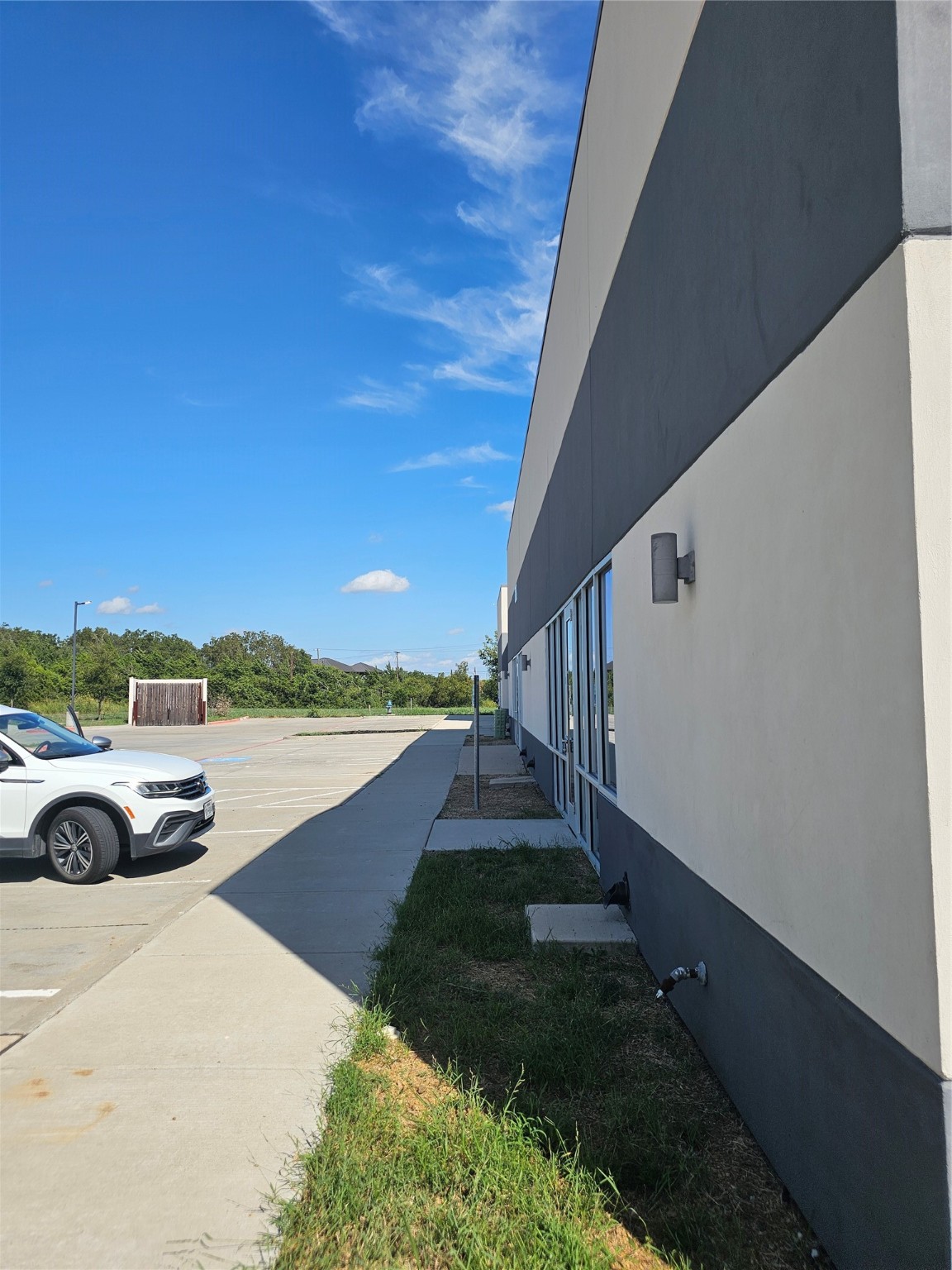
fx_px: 843
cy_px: 635
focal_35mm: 23
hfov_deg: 58.9
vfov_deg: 73.9
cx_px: 476
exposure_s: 1/1067
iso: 10
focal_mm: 6.3
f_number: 1.7
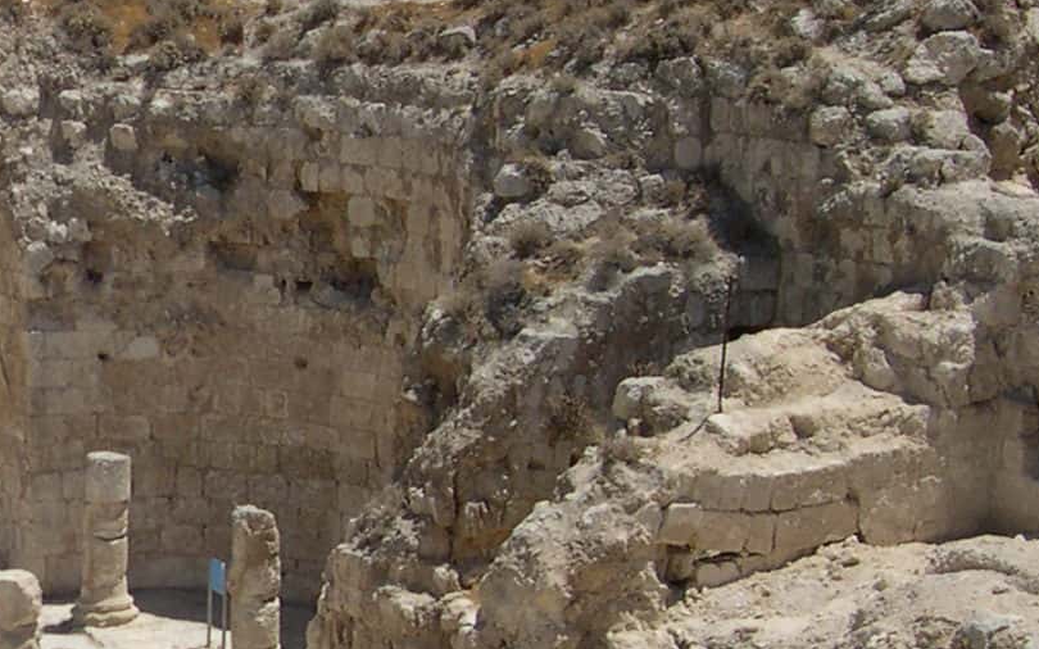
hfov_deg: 17.2
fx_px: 3199
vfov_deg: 11.6
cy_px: 493
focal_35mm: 113
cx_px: -358
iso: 100
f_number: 7.6
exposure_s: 1/350
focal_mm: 8
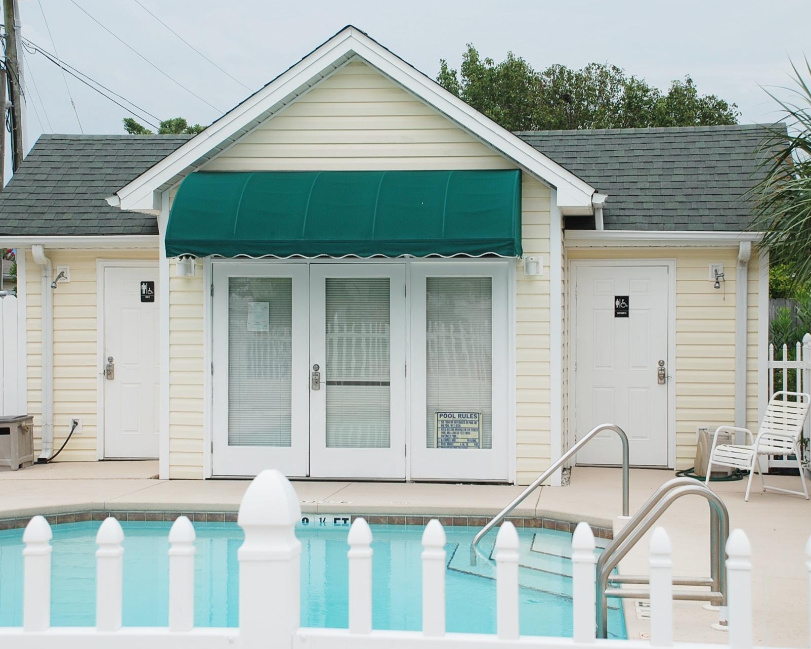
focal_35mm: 60
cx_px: 397
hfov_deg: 31.7
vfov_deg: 25.6
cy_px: 322
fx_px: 1430
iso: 100
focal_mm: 35
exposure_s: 1/200
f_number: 7.1
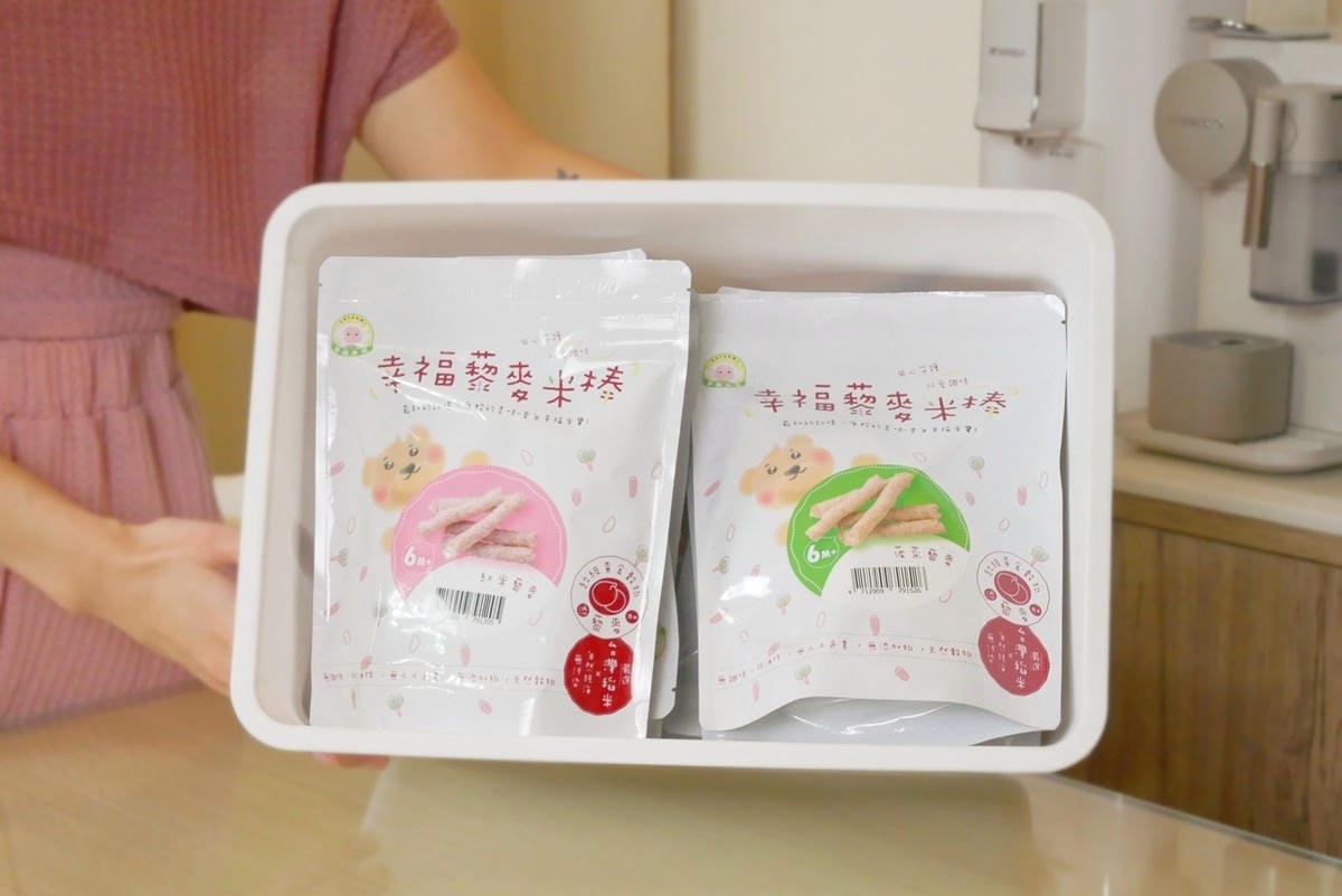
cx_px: 671
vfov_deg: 20.6
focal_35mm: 66
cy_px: 448
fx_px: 2461
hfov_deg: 30.5
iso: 800
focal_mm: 32
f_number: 5.6
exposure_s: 1/80
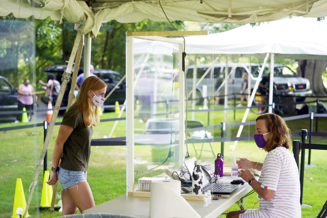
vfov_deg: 19.5
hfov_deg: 28.8
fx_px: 636
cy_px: 109
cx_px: 164
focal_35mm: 70
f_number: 2.8
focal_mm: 70
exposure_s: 1/400
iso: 320
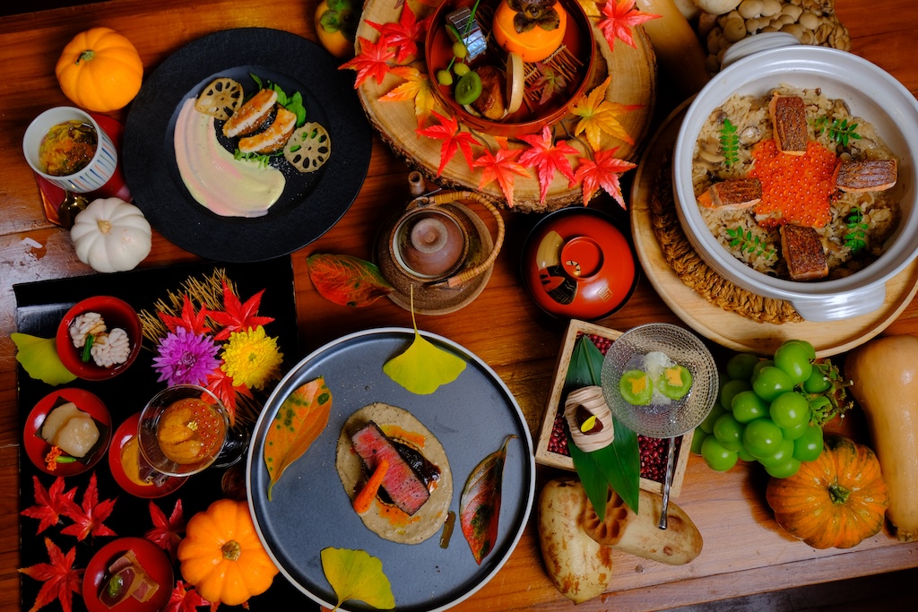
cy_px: 306
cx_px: 459
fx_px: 842
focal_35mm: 33
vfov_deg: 40.0
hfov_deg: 57.2
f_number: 5.6
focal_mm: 22.2
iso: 320
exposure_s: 1/30
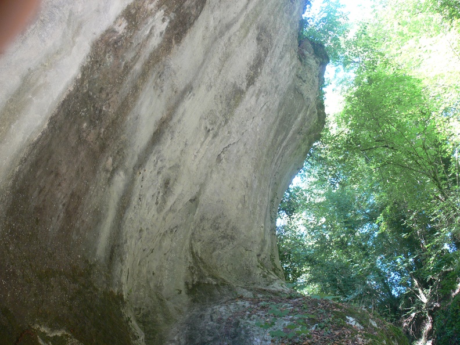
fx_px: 465
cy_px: 172
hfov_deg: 52.6
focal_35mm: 35
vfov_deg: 40.7
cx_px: 230
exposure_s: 1/30
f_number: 2.8
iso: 125
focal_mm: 7.4
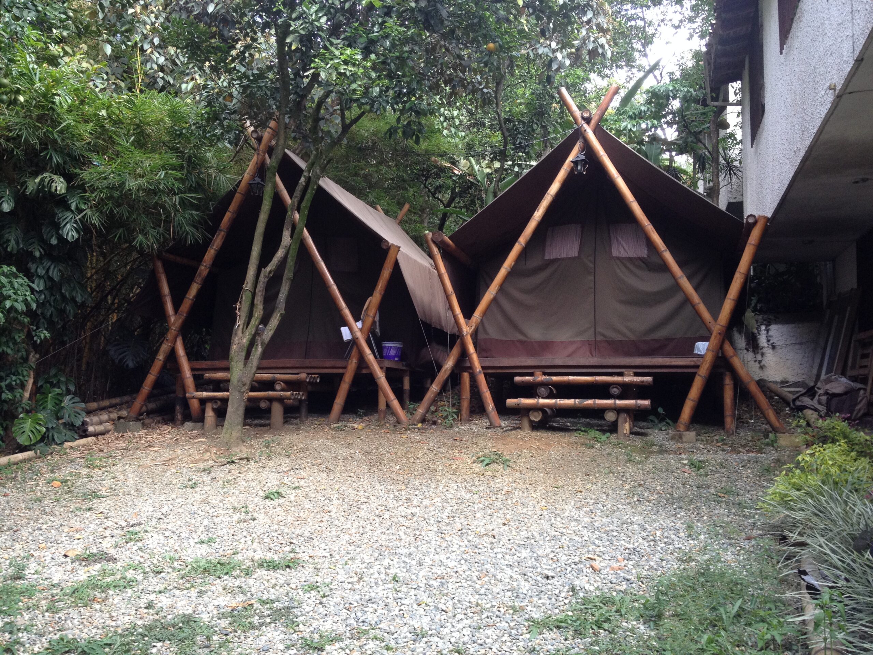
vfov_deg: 40.7
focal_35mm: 35
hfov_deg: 52.6
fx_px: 883
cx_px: 436
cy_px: 328
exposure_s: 1/120
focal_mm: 4.28
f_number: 2.4
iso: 80
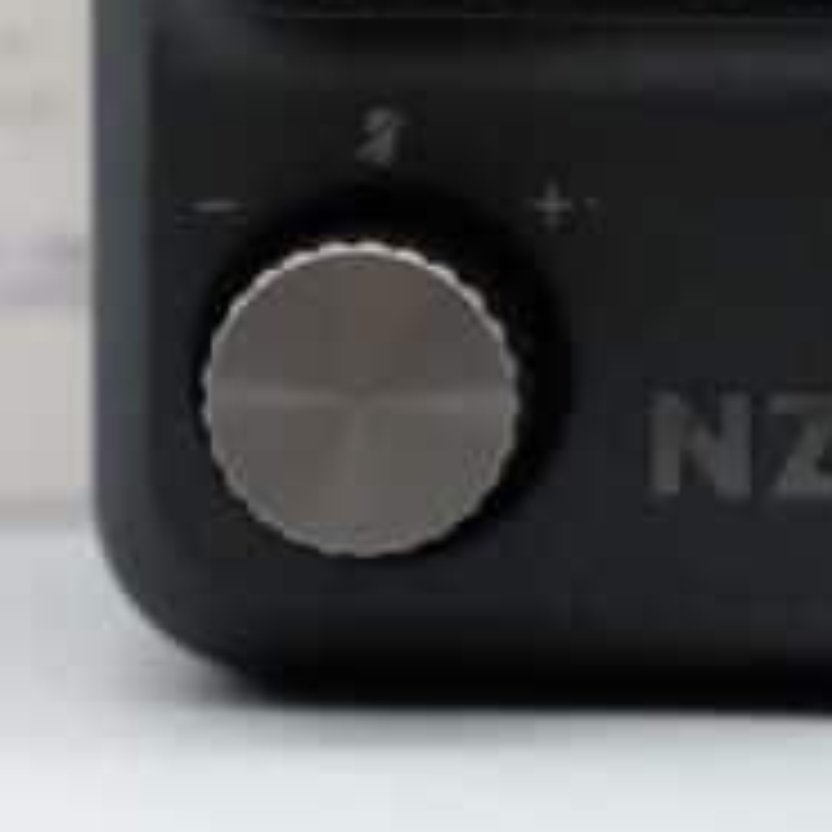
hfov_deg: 3.3
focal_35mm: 535
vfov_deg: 3.3
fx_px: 14548
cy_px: 351
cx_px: 369
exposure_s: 1/320
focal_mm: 299
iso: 4000
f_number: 7.1
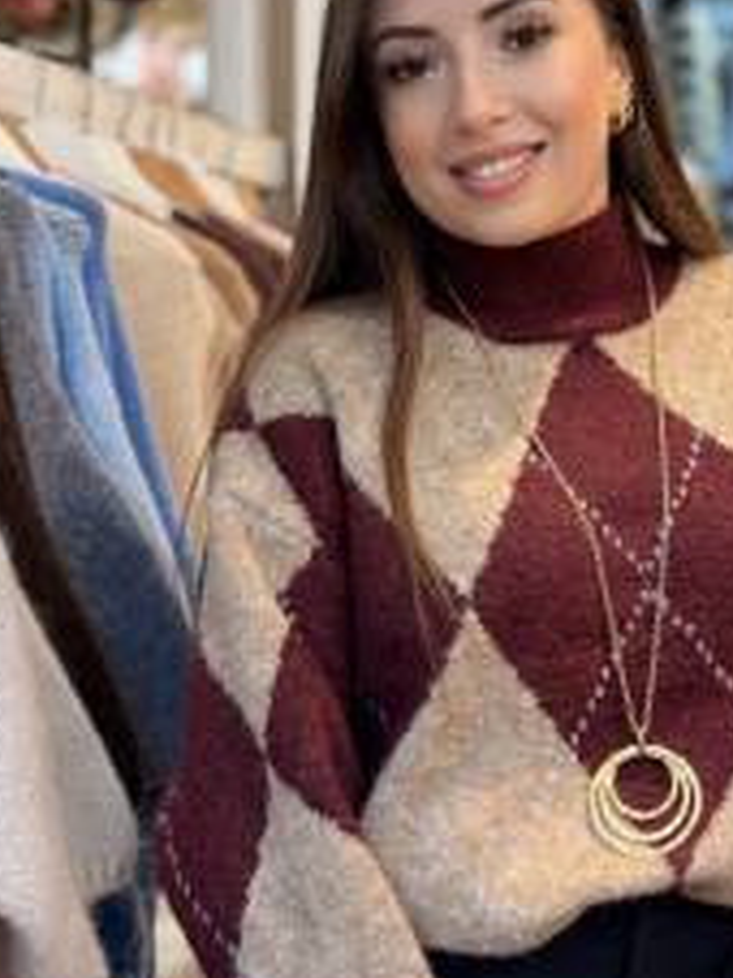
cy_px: 422
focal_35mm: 55
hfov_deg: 26.4
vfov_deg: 34.9
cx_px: 500
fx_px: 1554
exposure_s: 1/50
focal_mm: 5.96
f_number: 1.6
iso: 160
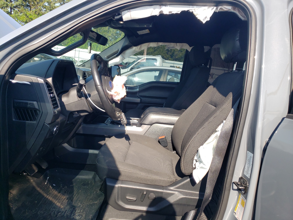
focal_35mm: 26
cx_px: 146
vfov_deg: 53.1
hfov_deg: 67.3
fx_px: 220
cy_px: 110
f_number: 1.5
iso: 50
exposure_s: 1/909
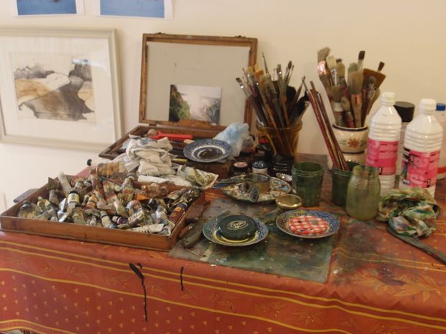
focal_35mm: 39
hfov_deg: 47.9
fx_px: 502
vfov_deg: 36.8
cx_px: 219
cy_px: 168
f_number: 2
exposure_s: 1/50
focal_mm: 8.16
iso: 200
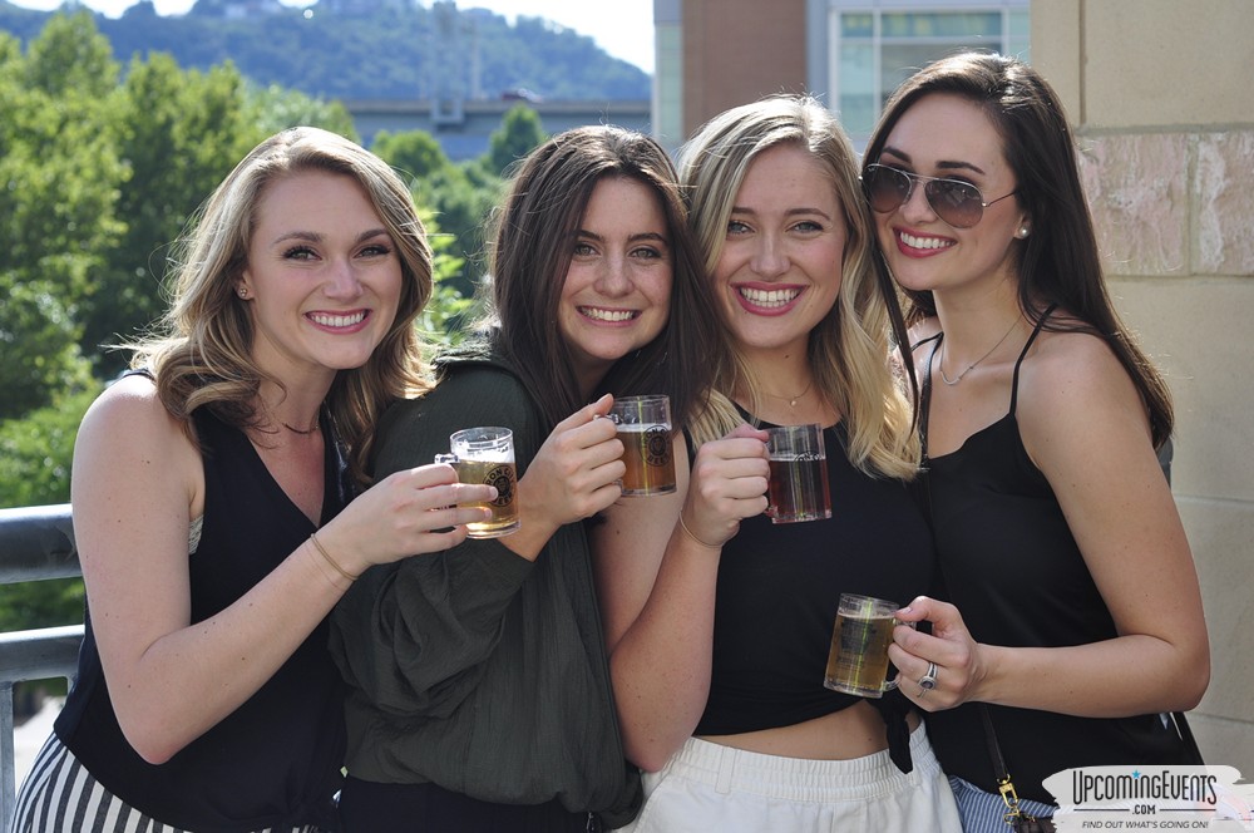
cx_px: 627
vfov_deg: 18.1
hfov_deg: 27.0
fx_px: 2609
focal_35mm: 75
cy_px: 416
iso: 200
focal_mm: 50
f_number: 5.6
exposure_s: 1/400
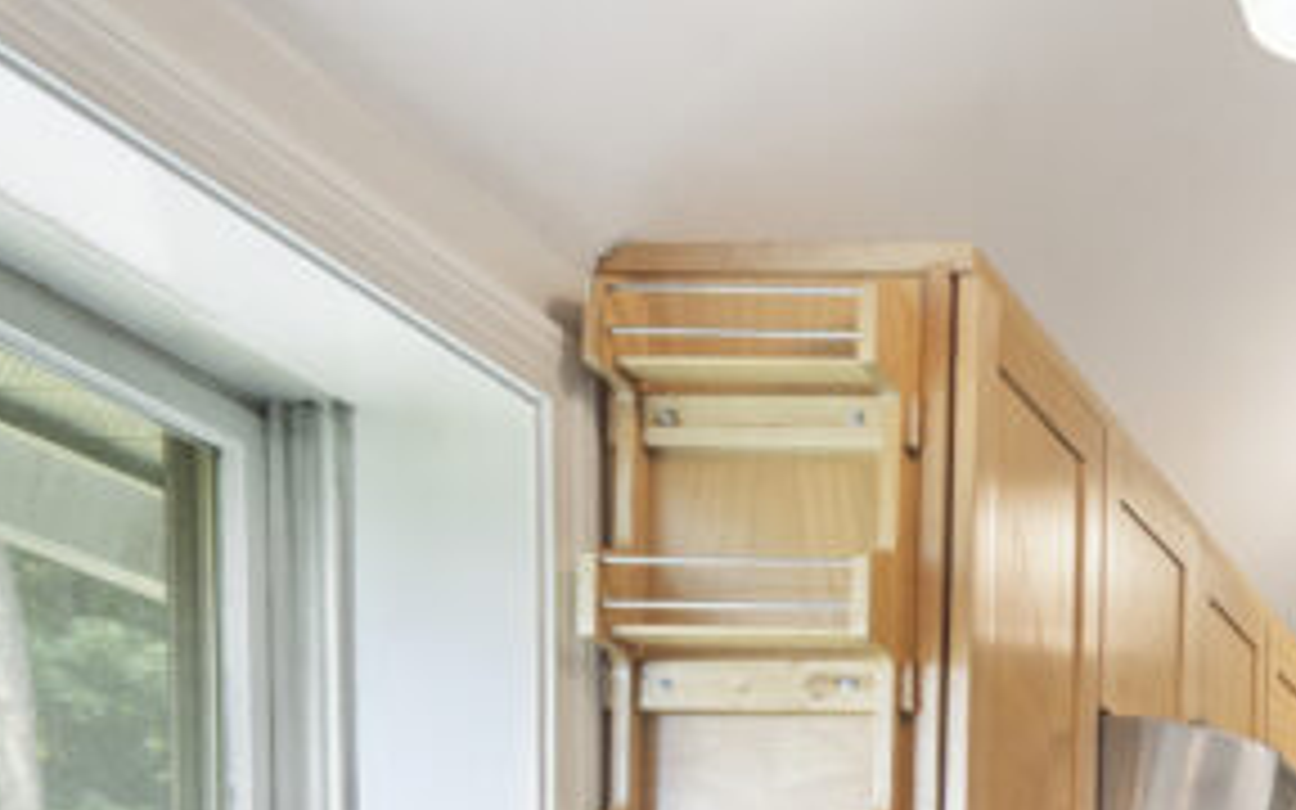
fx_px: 2049
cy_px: 1136
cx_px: 1944
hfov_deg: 25.9
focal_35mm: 58
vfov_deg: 20.0
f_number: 8
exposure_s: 1/2.5
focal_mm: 16
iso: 320
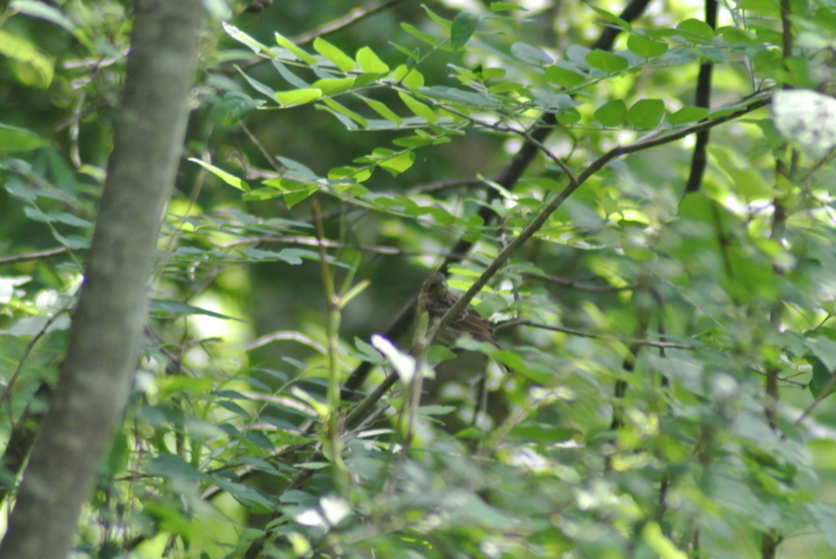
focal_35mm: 810
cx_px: 418
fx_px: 18828
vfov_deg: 1.7
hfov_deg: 2.5
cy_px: 280
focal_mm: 300
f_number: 5.6
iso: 800
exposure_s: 1/250
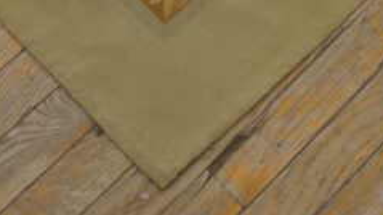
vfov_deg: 16.5
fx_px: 720
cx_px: 143
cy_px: -15
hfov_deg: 29.6
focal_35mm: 71
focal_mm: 18
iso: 640
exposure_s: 1/60
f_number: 4
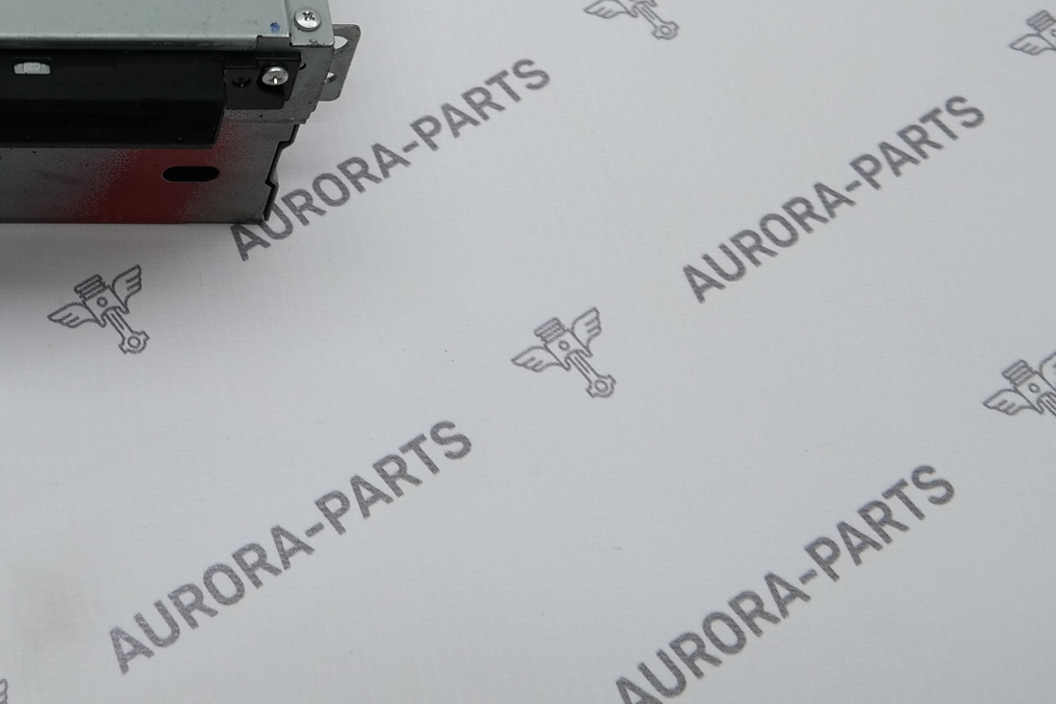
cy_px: -125
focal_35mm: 81
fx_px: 2376
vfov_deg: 16.2
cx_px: -198
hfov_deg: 23.1
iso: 100
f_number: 3.5
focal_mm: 20
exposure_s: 1/100
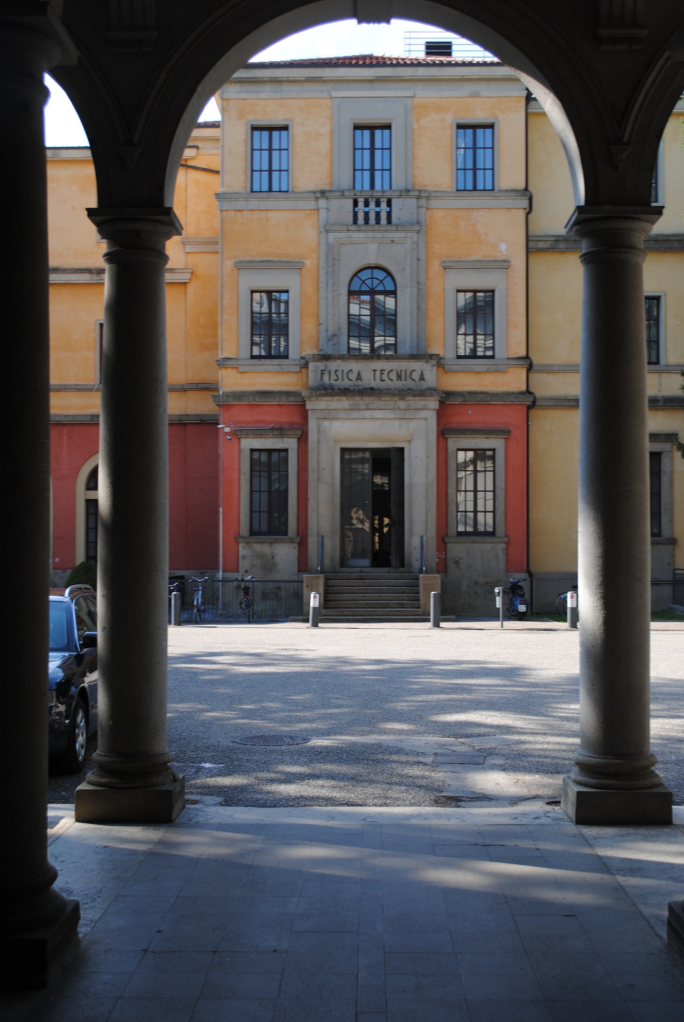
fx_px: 1279
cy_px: 511
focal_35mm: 45
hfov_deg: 29.9
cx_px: 342
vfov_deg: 43.6
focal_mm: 30
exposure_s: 1/125
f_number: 5.6
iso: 100
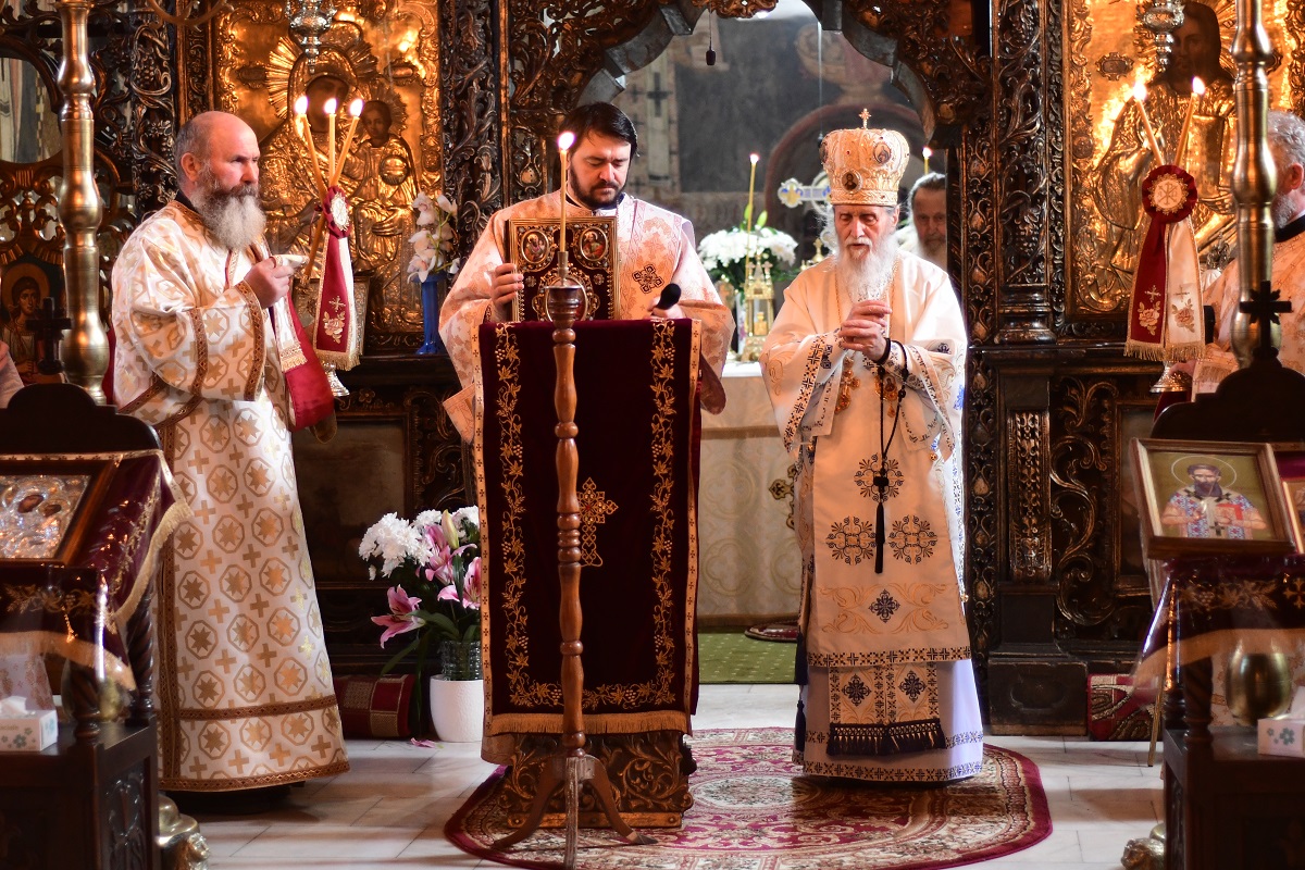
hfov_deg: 27.0
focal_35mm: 75
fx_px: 2719
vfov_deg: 18.2
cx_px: 652
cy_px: 435
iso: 2000
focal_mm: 50
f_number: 1.8
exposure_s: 1/100
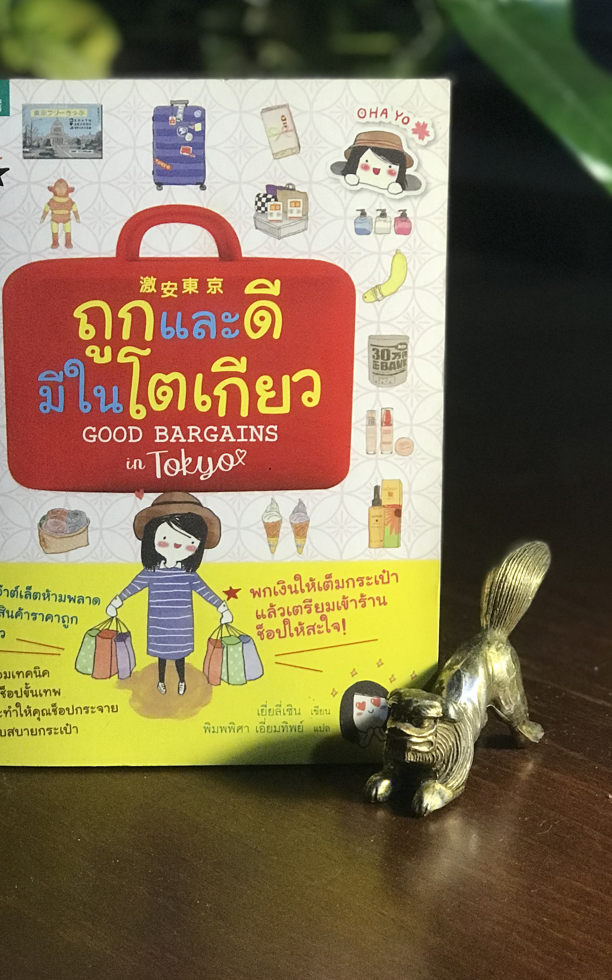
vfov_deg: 26.8
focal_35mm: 77
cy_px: 440
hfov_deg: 16.9
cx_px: 200
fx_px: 2055
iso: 125
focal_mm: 6.6
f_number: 2.8
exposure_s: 1/50
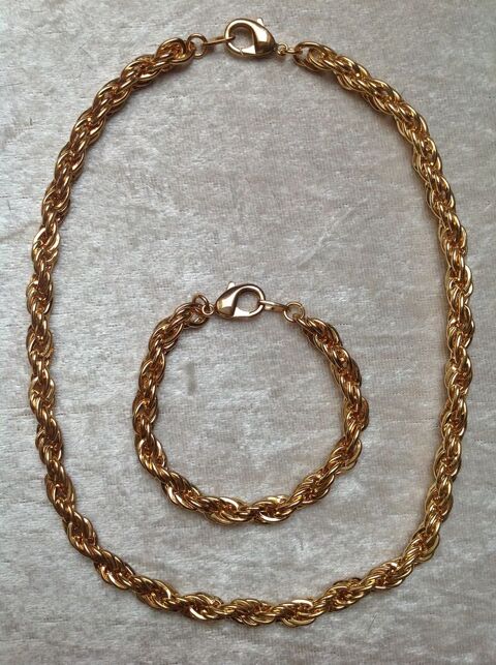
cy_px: 332
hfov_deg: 40.6
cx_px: 248
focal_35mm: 35
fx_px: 671
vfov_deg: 52.7
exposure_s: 1/120
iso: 80
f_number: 2.4
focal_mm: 4.28
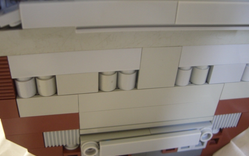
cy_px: 80
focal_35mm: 42
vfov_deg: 30.6
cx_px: 122
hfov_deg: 47.2
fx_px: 285
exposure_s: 1/8
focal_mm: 6.2
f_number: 2.7
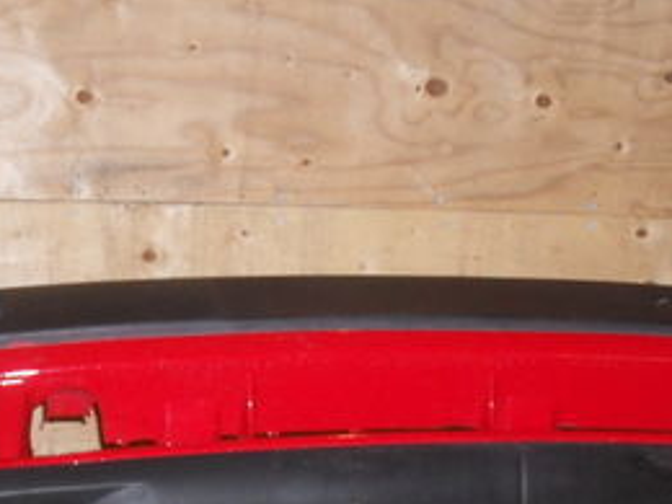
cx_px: 432
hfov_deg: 22.7
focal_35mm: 86
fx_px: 1670
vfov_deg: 16.6
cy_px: 556
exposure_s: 1/45
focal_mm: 6.3
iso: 200
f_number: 3.2
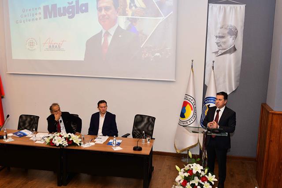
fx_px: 313
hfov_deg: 48.4
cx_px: 141
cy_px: 94
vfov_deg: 33.4
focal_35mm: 40
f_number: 4
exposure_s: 1/125
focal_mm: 20
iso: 1250
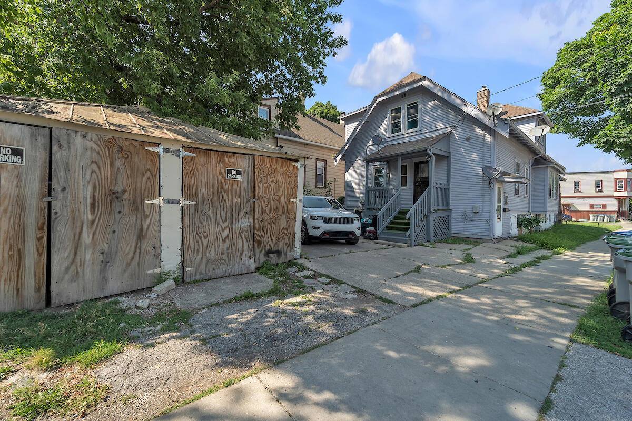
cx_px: 316
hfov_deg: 104.3
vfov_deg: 81.2
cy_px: 210
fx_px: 246
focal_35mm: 14
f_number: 9
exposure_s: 1/320
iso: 400
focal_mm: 14
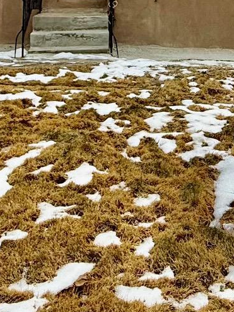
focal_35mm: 58
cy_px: -44
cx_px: 148
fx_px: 522
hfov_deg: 25.2
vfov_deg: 29.4
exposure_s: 1/3460
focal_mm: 2.22
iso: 50
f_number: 2.2
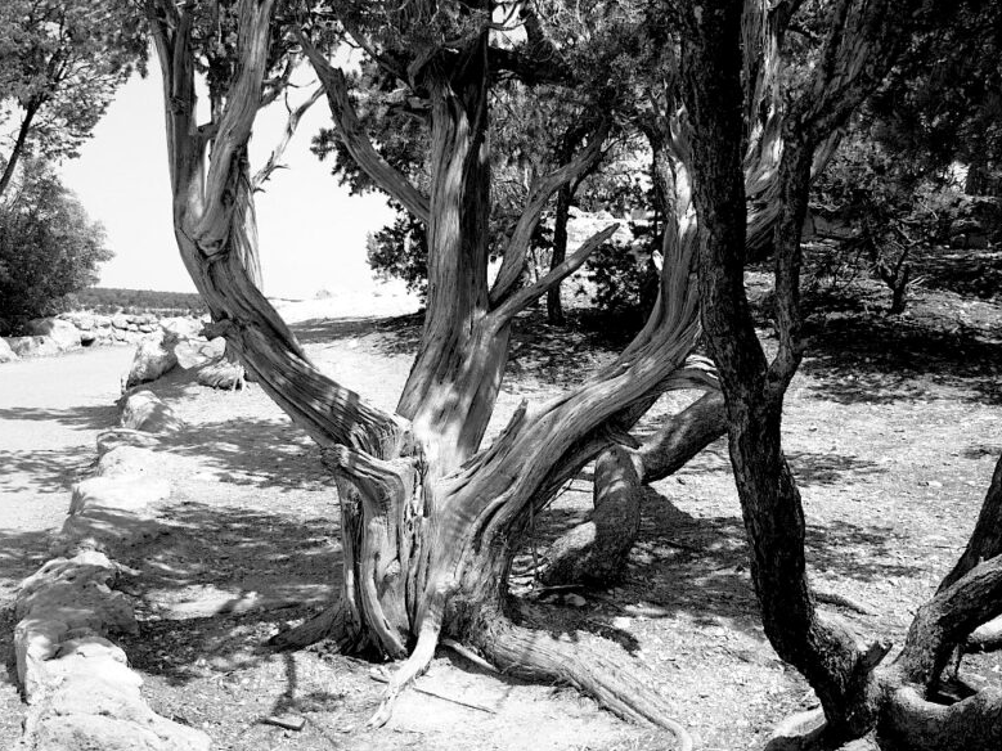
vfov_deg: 31.4
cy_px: 311
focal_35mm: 46
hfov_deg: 41.2
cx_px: 486
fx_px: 1331
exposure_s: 1/800
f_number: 2.8
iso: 100
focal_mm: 5.8
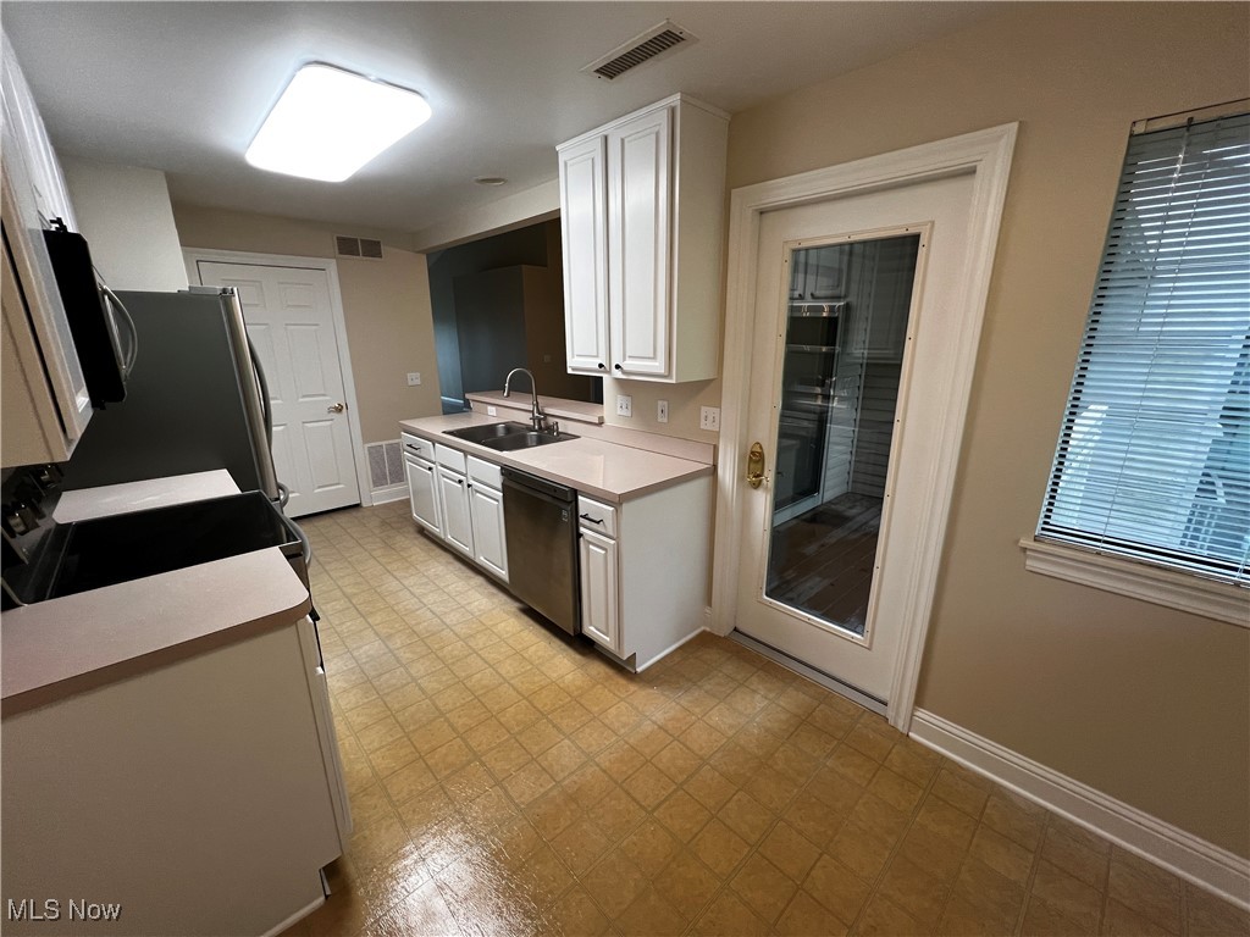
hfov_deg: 106.2
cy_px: 468
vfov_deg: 89.9
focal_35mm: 13
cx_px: 625
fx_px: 469
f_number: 1.8
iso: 160
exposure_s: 1/120
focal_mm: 1.57
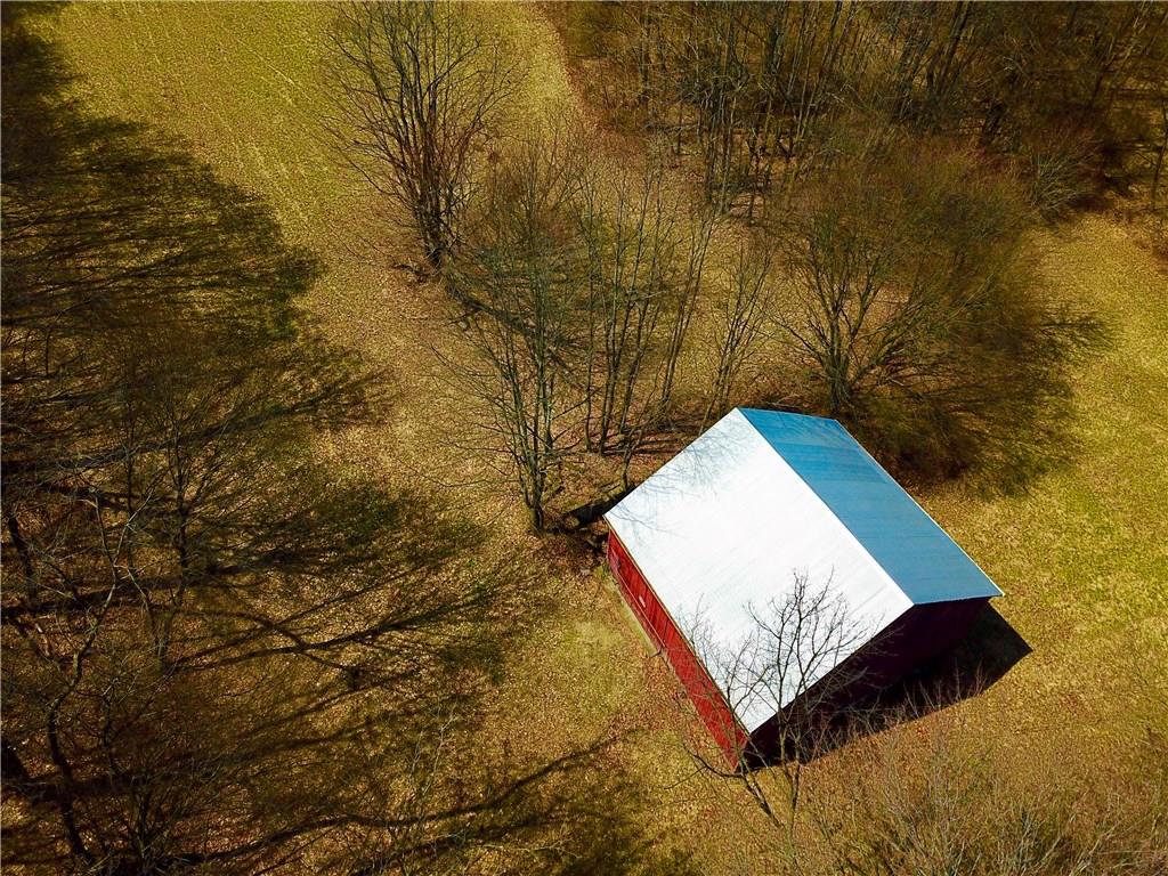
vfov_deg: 53.1
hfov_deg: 67.3
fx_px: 877
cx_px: 584
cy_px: 438
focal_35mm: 26
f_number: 2.2
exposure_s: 1/2469
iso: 100
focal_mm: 4.73
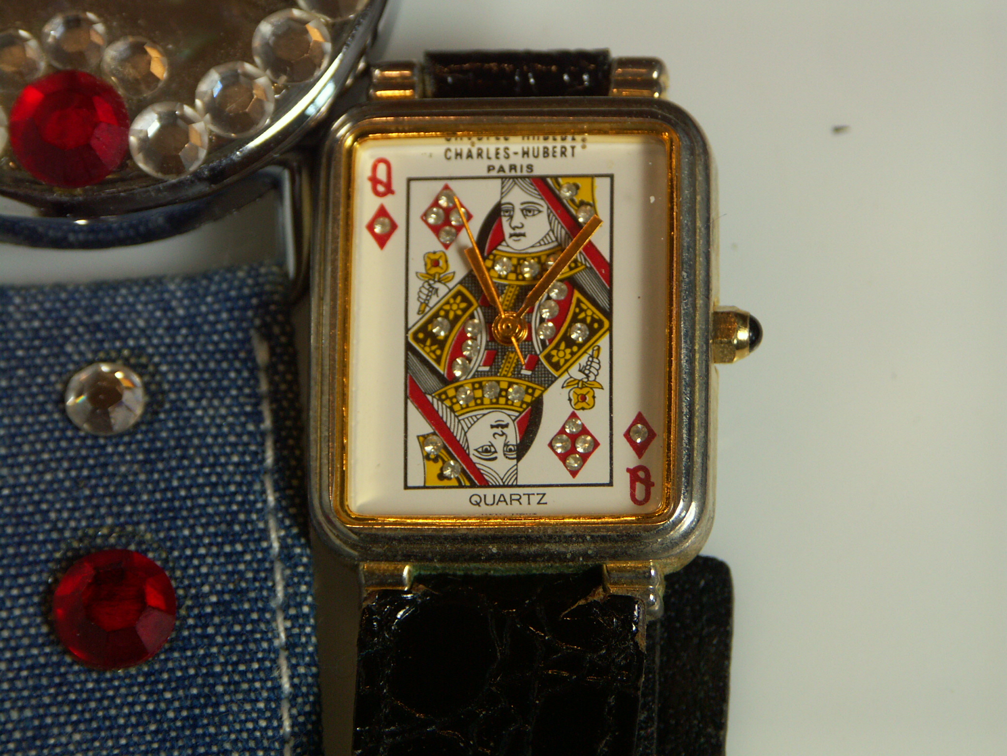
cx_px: 504
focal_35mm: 200
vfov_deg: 7.4
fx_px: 5818
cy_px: 378
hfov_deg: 9.9
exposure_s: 1/80
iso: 100
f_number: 4.5
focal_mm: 50.8
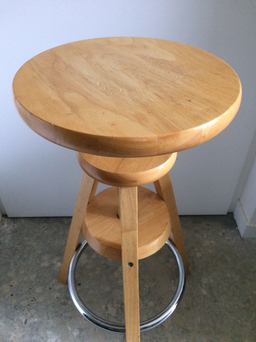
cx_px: 128
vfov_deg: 61.7
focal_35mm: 29
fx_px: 286
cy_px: 171
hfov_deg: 48.2
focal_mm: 4.15
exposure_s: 1/17
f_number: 2.2
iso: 320
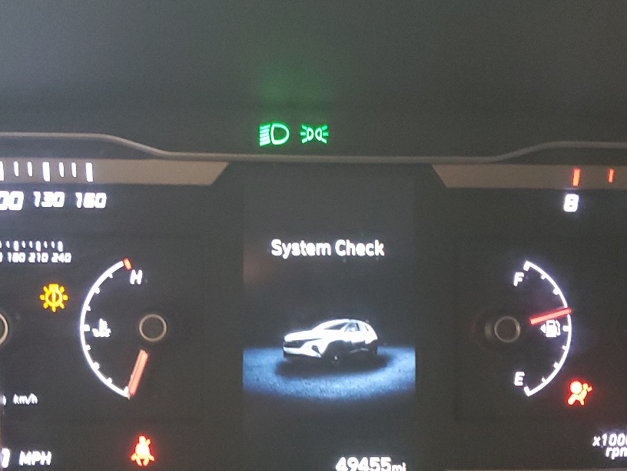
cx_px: 308
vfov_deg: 28.3
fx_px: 924
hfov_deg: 37.5
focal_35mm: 51
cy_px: 321
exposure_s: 1/15
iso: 309
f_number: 1.5
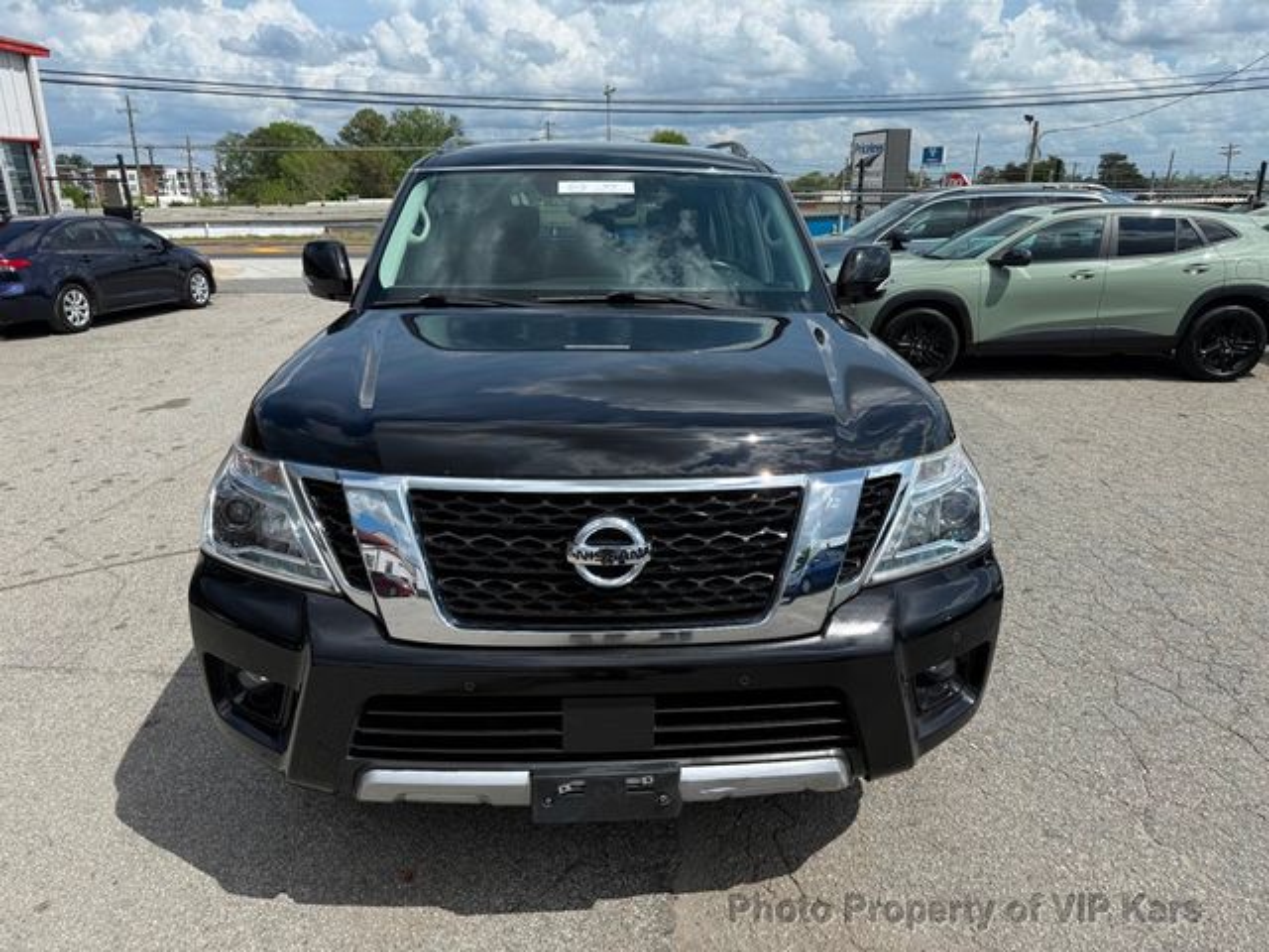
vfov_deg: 56.8
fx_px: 880
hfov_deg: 71.6
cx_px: 634
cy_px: 476
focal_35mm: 24
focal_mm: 6.76
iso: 80
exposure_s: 1/5714
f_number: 1.78
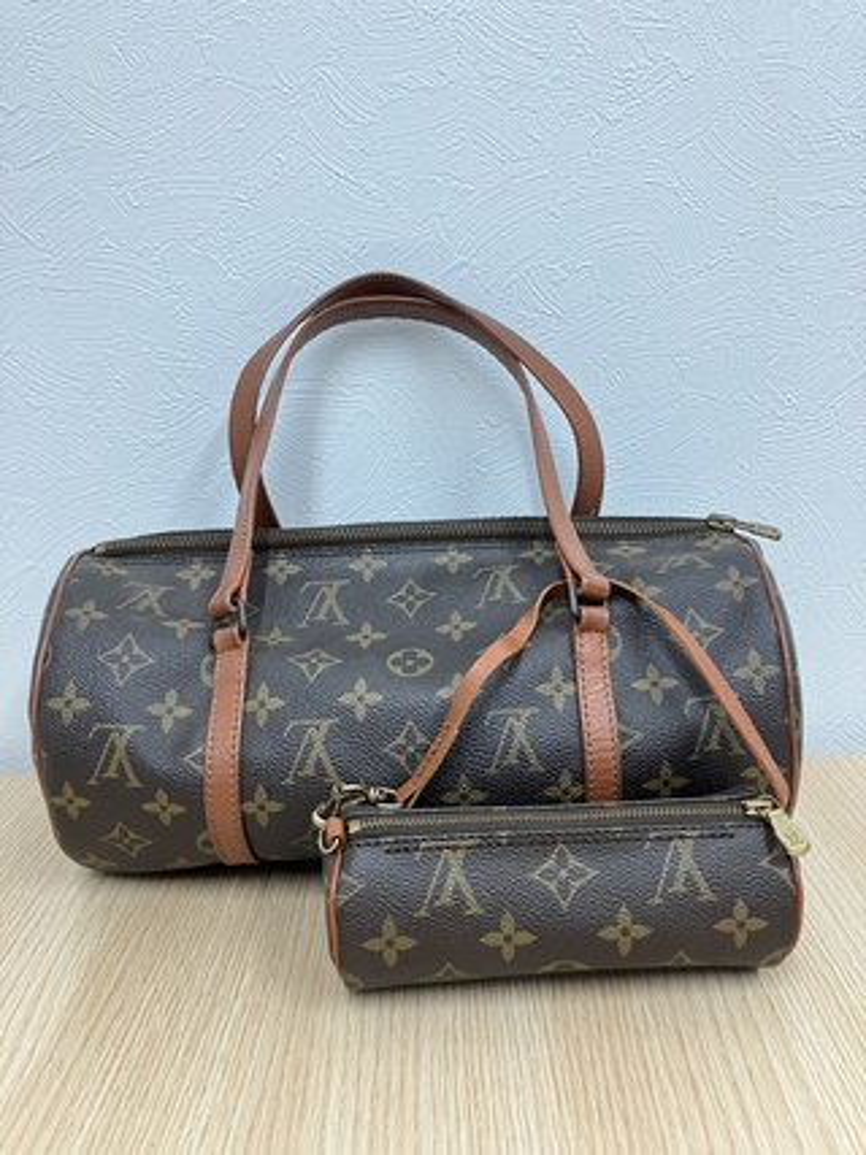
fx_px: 934
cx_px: 433
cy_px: 578
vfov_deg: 63.5
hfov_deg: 49.7
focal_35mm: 28
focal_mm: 3.99
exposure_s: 1/50
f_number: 1.8
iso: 160
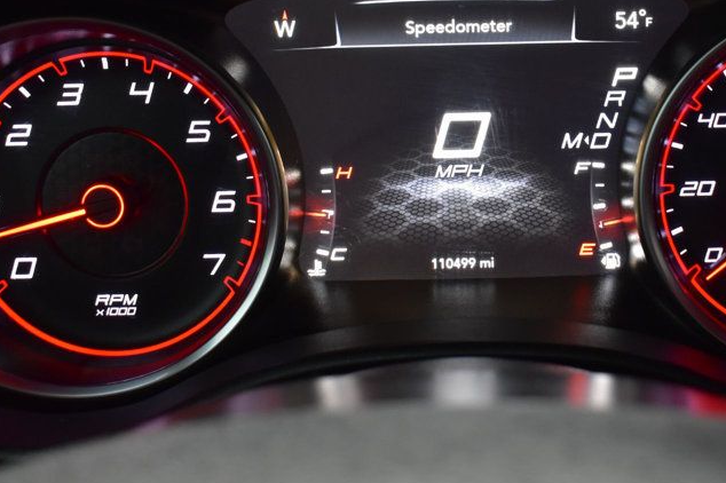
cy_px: 130
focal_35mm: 63
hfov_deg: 31.7
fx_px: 1270
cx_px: 472
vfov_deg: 21.4
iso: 1600
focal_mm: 26
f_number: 5.6
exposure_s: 1/15
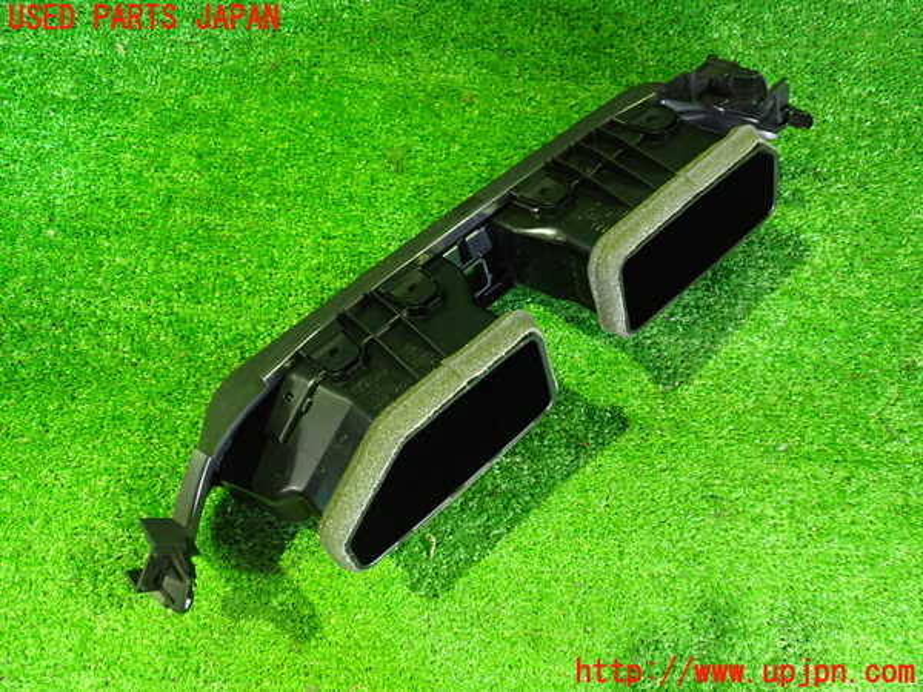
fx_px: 800
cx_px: 462
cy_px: 346
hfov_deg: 60.0
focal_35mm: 30
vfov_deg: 46.8
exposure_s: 1/15
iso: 800
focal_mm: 5.4
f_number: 2.3
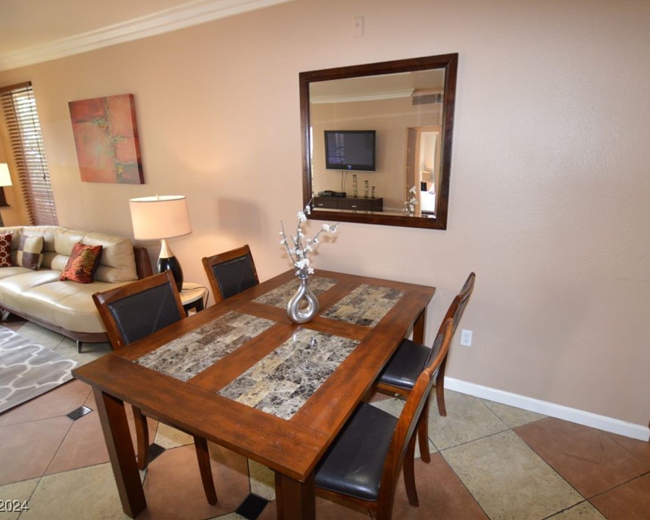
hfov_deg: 89.4
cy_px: 260
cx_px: 352
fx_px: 327
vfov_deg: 77.0
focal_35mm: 17
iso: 800
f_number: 3.5
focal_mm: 10
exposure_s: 1/60
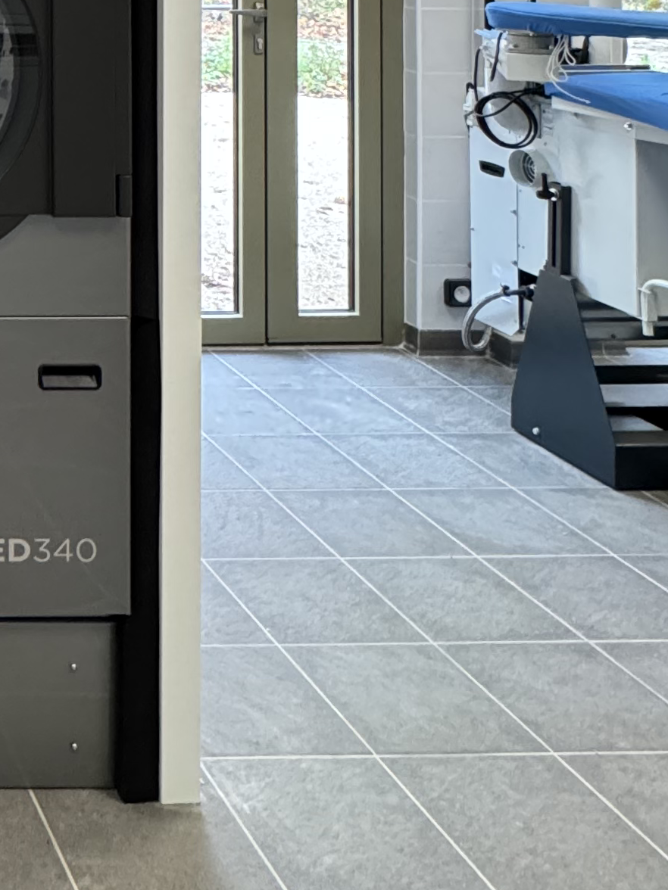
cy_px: -108
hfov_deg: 23.3
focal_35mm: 48
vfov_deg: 34.0
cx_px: -374
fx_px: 1235
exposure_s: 1/100
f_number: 2.2
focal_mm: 2.22
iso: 320
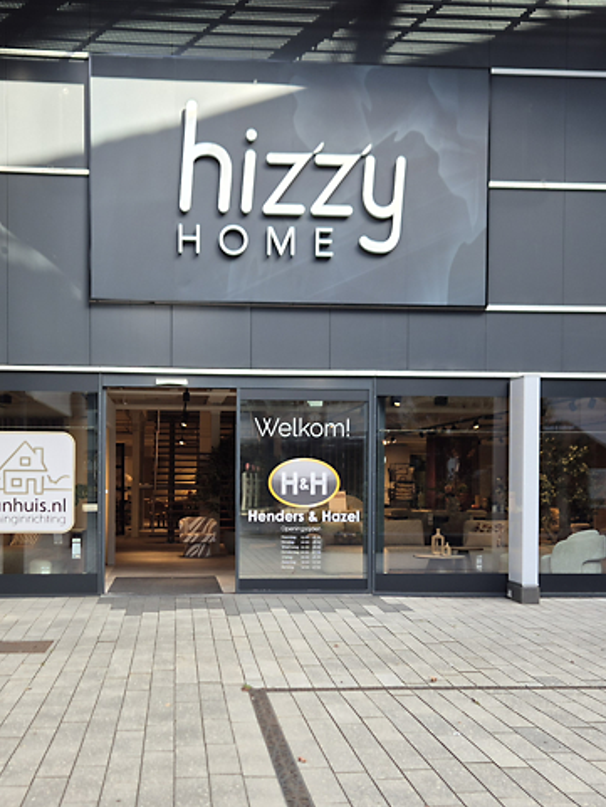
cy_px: 467
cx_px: 252
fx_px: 1003
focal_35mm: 43
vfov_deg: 43.7
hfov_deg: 33.5
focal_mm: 5.4
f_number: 1.8
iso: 32
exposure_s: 1/180
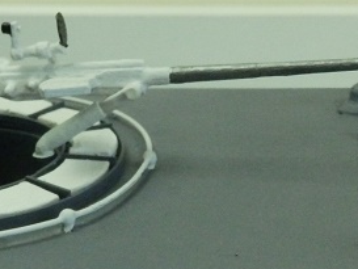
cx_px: 152
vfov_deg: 14.6
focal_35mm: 101
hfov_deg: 19.4
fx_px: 1045
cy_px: 206
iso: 1600
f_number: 4.2
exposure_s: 1/125
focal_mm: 8.2
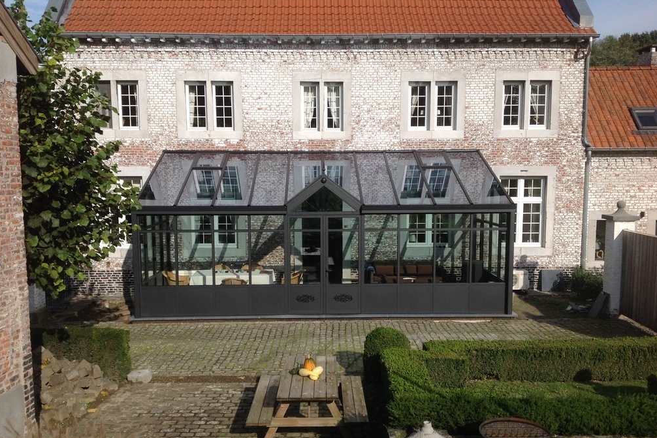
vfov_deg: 35.9
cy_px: 244
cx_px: 330
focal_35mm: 37
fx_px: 675
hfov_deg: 51.9
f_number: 2.4
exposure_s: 1/3030
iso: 50
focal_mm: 4.28
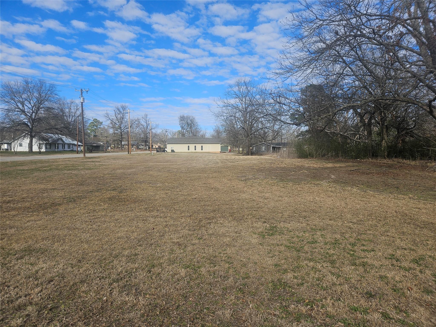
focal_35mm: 23
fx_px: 290
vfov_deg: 58.9
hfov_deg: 73.9
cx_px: 218
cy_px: 164
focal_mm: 5.4
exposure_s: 1/1723
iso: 25
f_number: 1.8
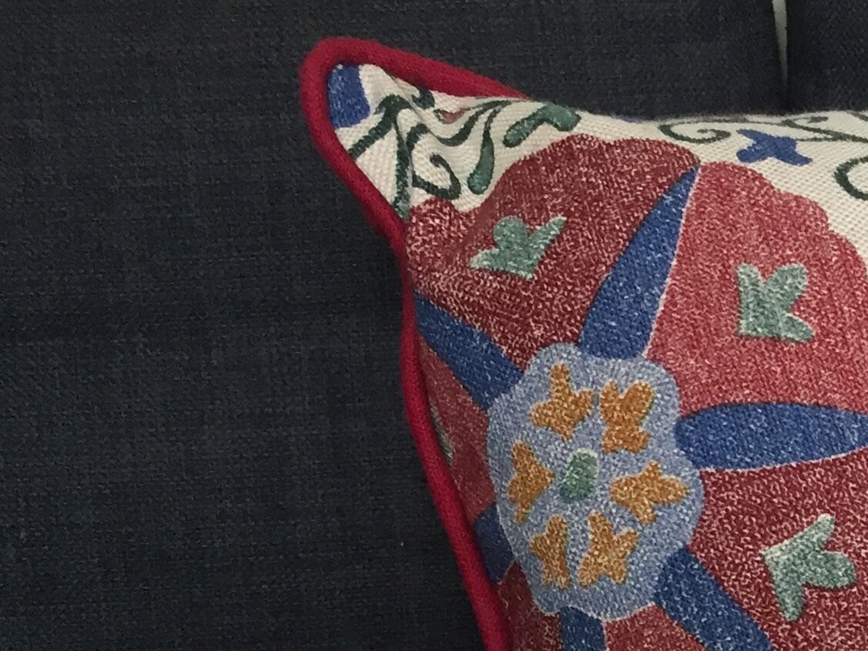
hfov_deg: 21.0
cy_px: 888
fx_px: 2106
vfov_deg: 16.4
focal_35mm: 84
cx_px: 1158
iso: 100
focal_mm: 4.15
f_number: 2.2
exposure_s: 1/33
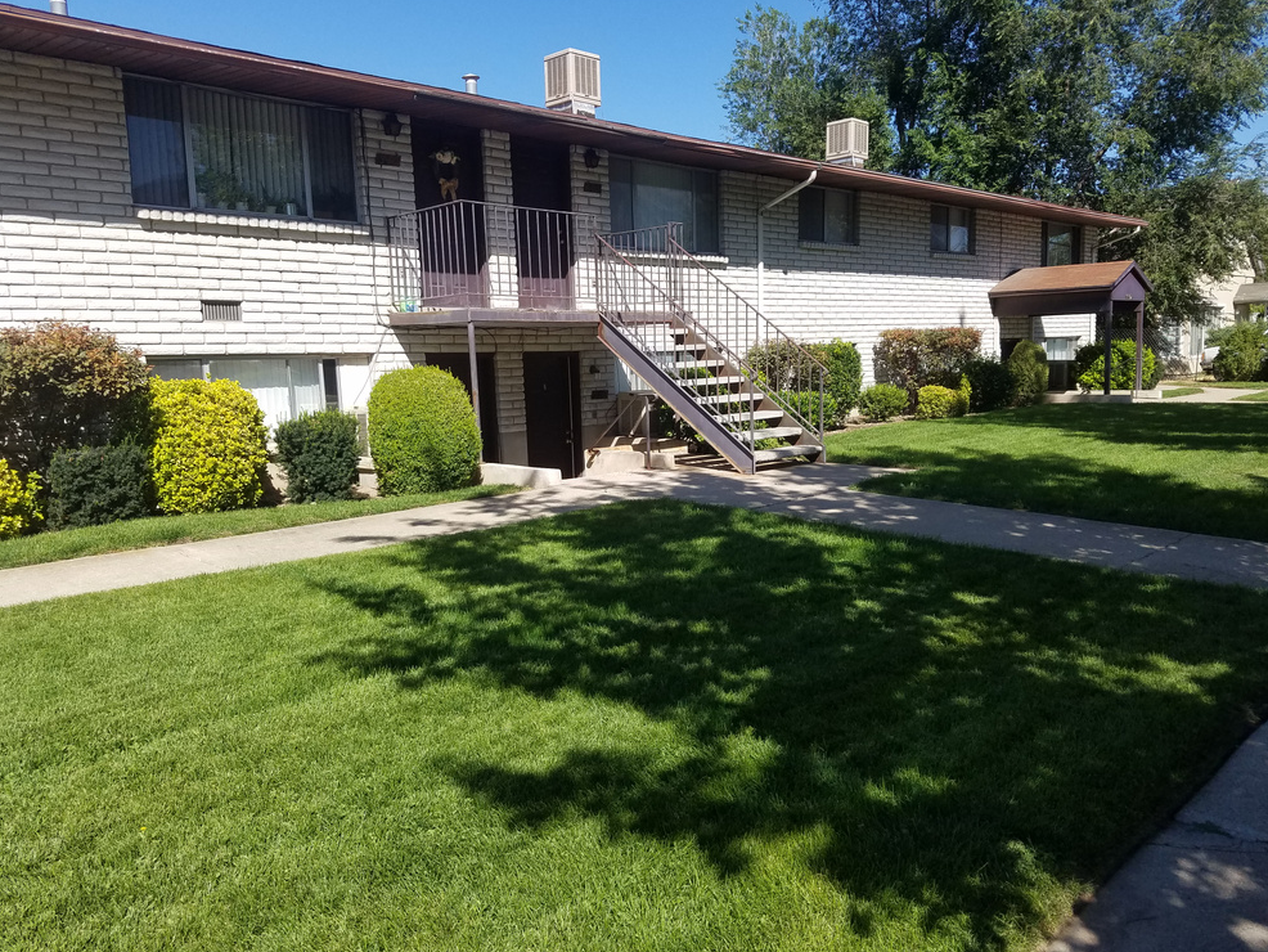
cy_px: 467
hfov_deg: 65.3
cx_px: 642
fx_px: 989
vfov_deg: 51.4
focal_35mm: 27
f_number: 1.7
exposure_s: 1/2096
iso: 50
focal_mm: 4.2
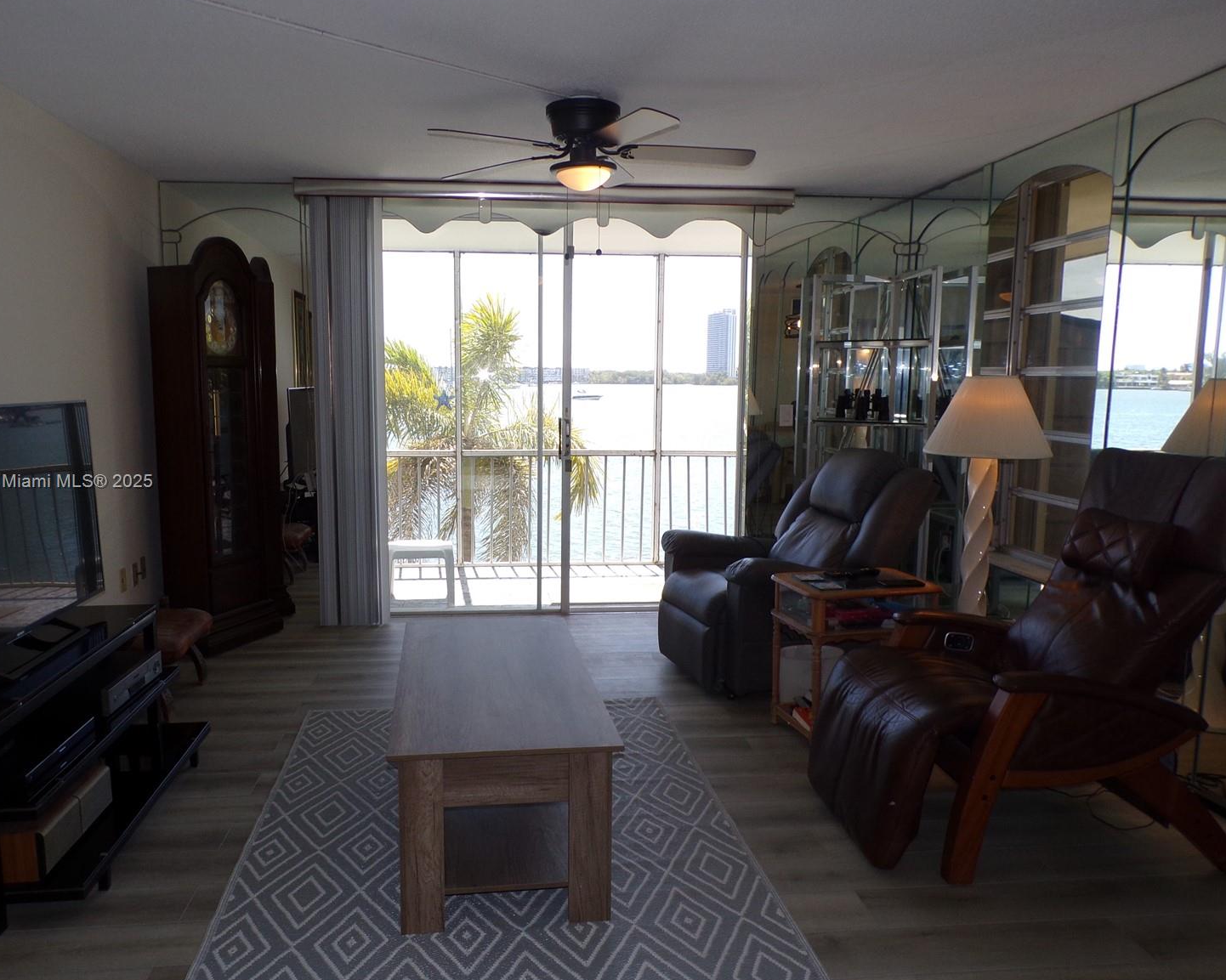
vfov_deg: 54.9
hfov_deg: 65.9
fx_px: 943
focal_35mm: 26
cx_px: 561
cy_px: 483
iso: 80
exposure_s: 1/140
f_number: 4.3
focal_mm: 4.3
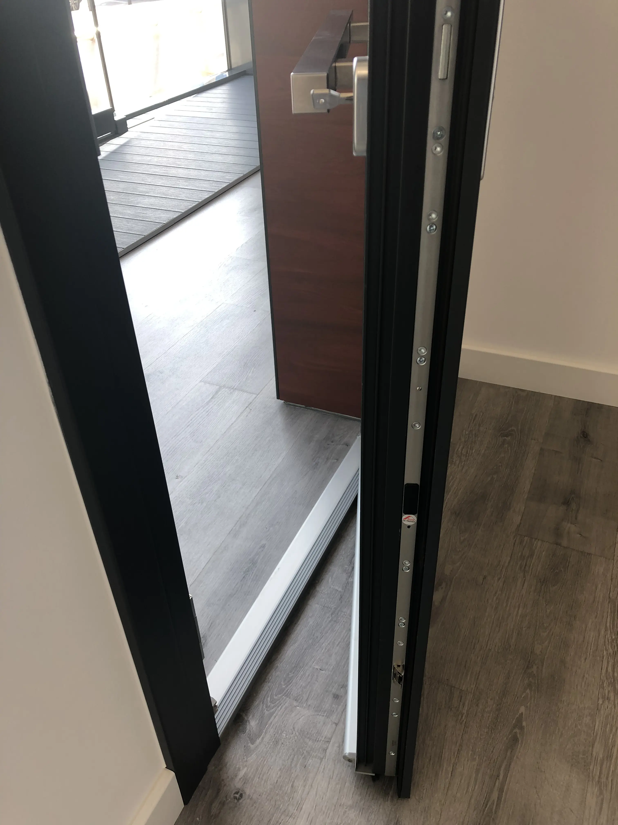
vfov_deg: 63.4
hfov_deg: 49.7
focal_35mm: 28
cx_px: 309
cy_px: 412
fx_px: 667
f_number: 1.8
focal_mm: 4
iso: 25
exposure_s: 1/100
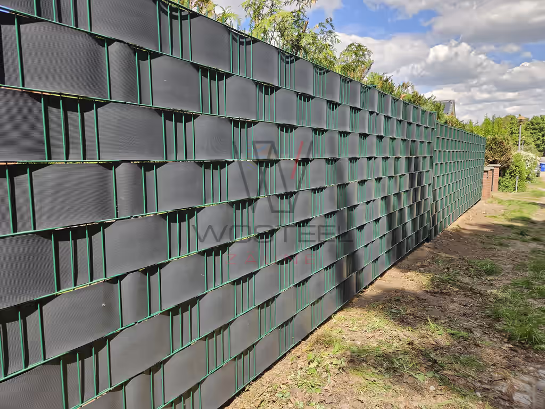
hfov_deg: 73.9
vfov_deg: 58.9
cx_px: 272
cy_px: 204
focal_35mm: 23
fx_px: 362
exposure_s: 1/761
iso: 25
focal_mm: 5.4
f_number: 1.8
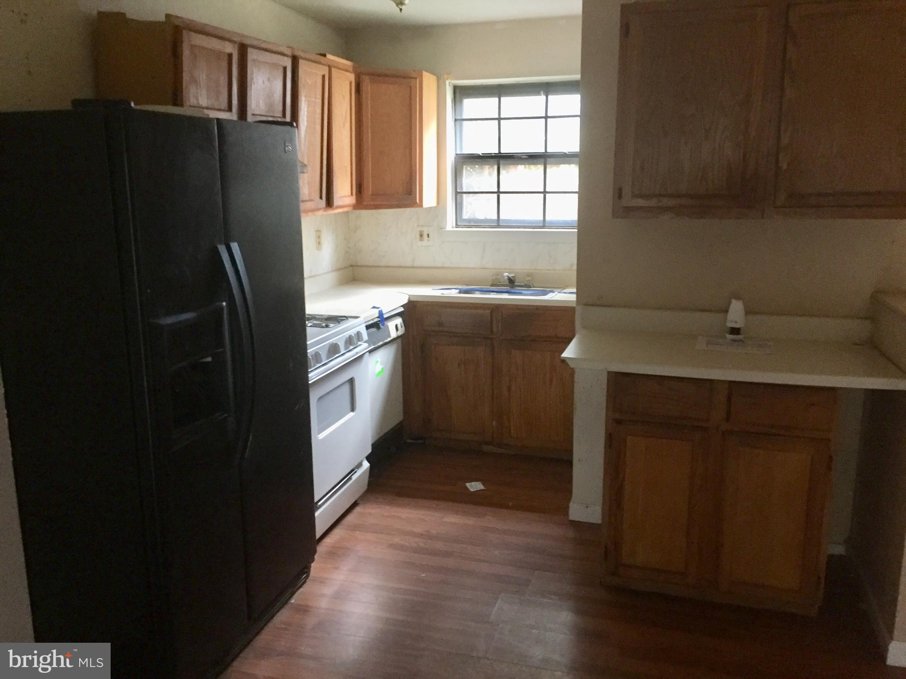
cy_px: 340
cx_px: 453
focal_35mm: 29
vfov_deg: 48.2
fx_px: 759
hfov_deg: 61.7
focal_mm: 4.15
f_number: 2.2
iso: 250
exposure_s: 1/24
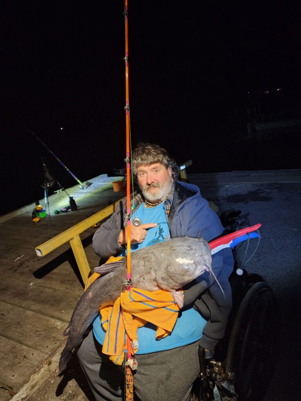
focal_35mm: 23
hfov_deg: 58.9
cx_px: 150
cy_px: 200
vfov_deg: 73.9
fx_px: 267
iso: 500
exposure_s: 1/33
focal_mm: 6.4
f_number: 1.8
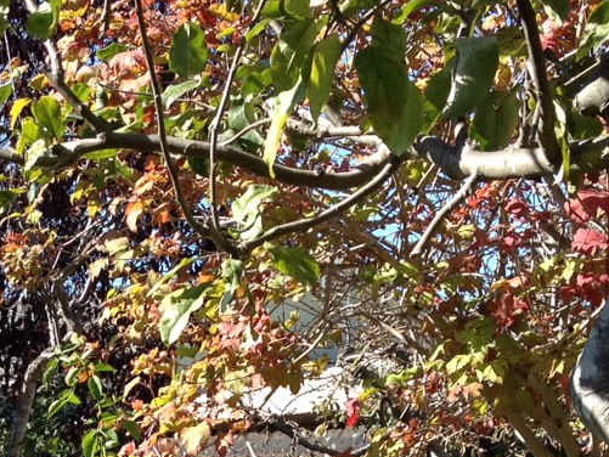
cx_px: 106
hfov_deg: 17.1
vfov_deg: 12.4
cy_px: 655
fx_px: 2006
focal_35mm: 114
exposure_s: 1/563
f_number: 2.4
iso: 64
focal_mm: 4.28
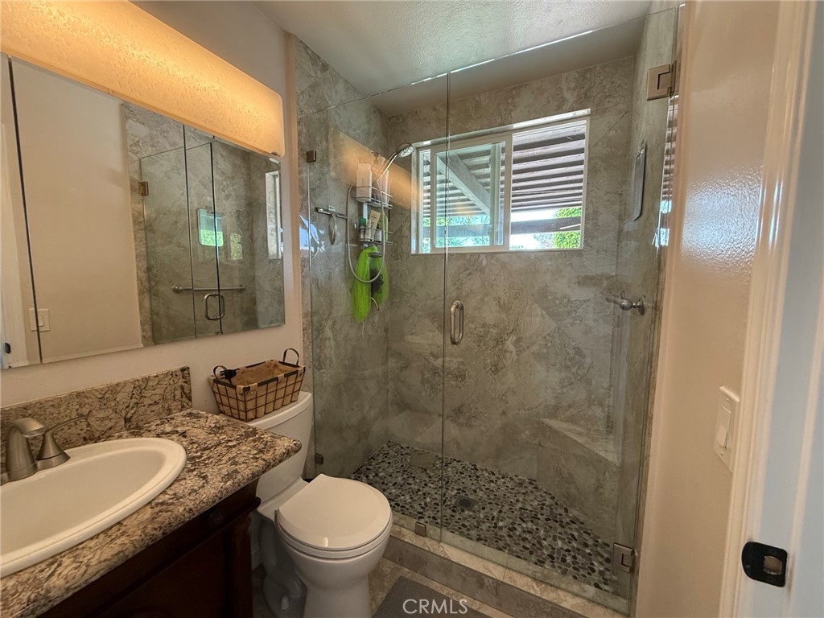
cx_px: 412
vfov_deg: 85.7
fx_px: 333
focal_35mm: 14
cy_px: 309
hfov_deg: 102.1
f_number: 2.2
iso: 320
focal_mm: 2.22
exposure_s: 1/120
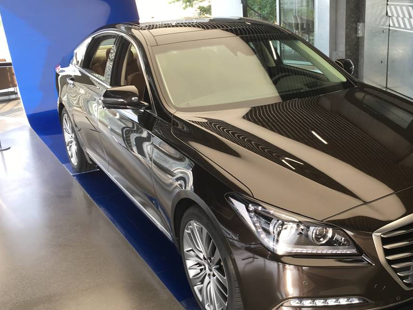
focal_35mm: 41
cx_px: 282
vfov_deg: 35.1
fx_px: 489
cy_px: 165
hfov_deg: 44.9
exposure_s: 1/60
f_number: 2.2
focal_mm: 4.15
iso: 25
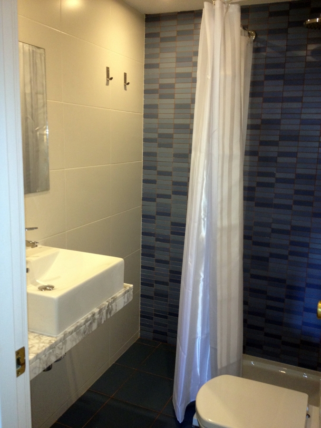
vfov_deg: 52.6
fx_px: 433
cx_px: 160
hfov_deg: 40.7
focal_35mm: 35
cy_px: 214
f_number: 2.4
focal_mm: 4.28
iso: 160
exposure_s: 1/20
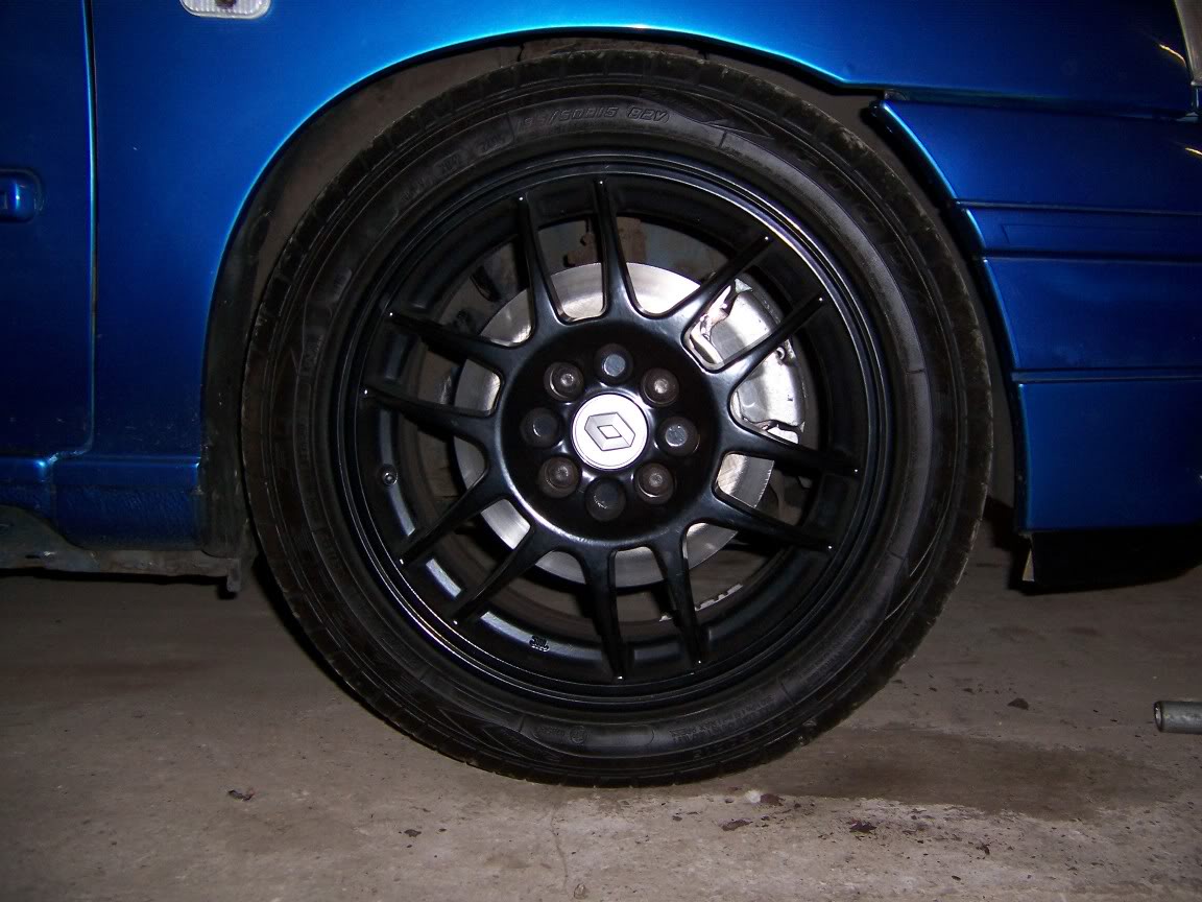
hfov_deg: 55.4
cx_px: 601
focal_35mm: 33
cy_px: 451
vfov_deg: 42.9
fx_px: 1146
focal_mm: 5.5
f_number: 2.8
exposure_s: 1/60
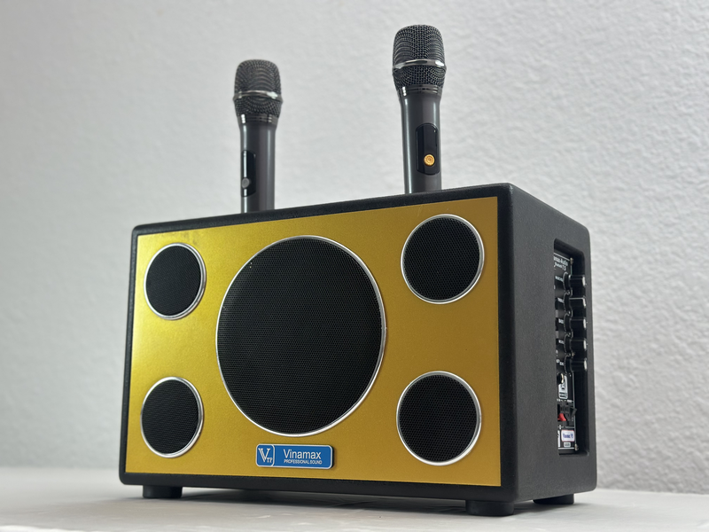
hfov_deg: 39.7
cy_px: 266
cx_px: 354
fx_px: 983
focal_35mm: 48
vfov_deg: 30.3
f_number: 1.78
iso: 80
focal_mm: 6.86
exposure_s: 1/307
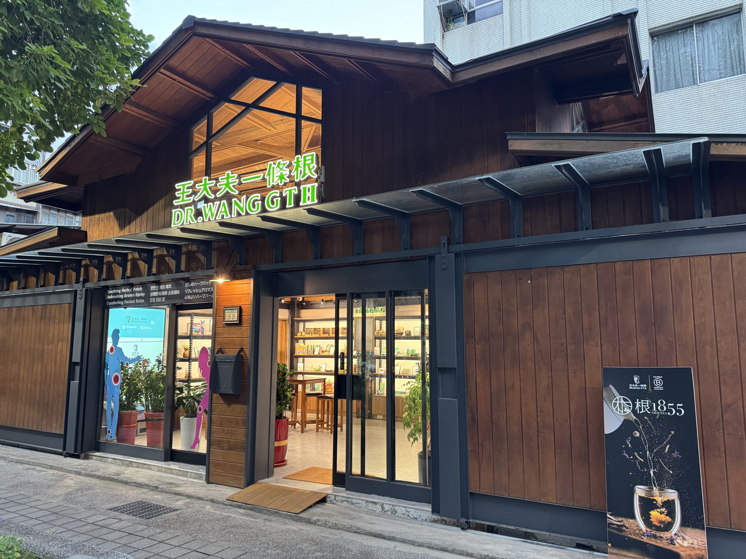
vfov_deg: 56.8
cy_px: 280
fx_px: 517
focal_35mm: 24
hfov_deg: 71.6
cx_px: 373
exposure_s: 1/60
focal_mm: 6.76
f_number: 1.78
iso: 500
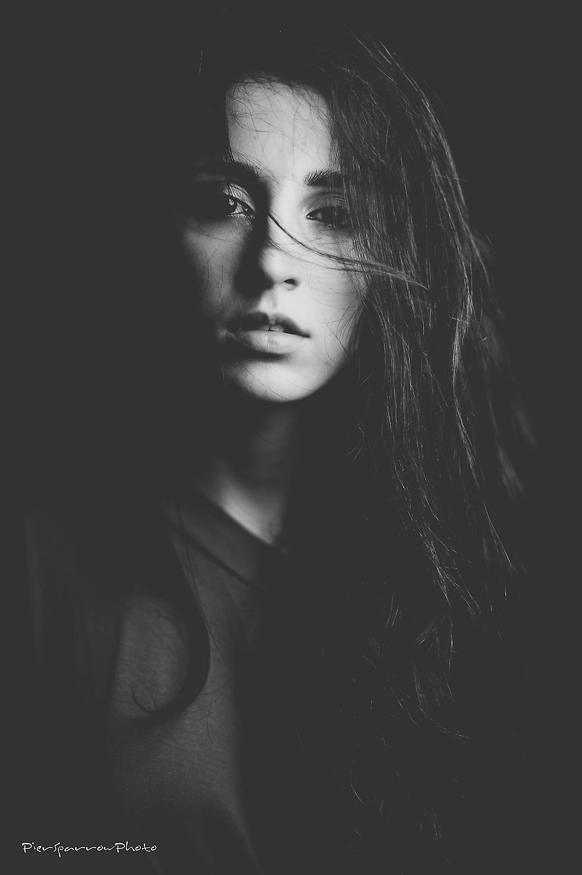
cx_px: 291
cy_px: 438
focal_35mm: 50
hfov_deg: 26.9
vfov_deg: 39.6
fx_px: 1215
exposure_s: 1/200
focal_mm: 50
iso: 640
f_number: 1.4
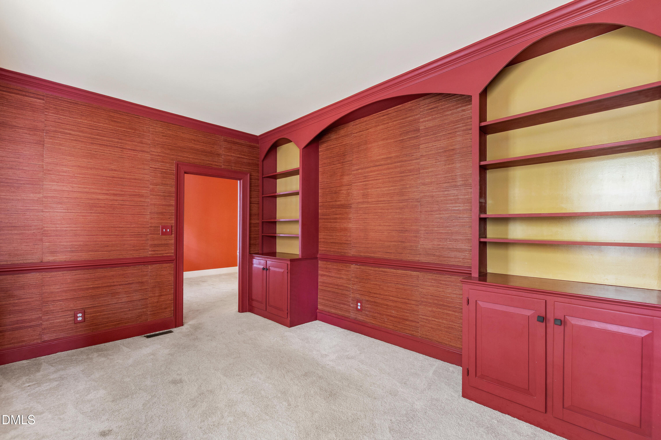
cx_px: 330
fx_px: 275
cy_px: 220
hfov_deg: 100.4
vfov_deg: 77.3
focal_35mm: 15
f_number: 8
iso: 100
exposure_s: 6
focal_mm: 10
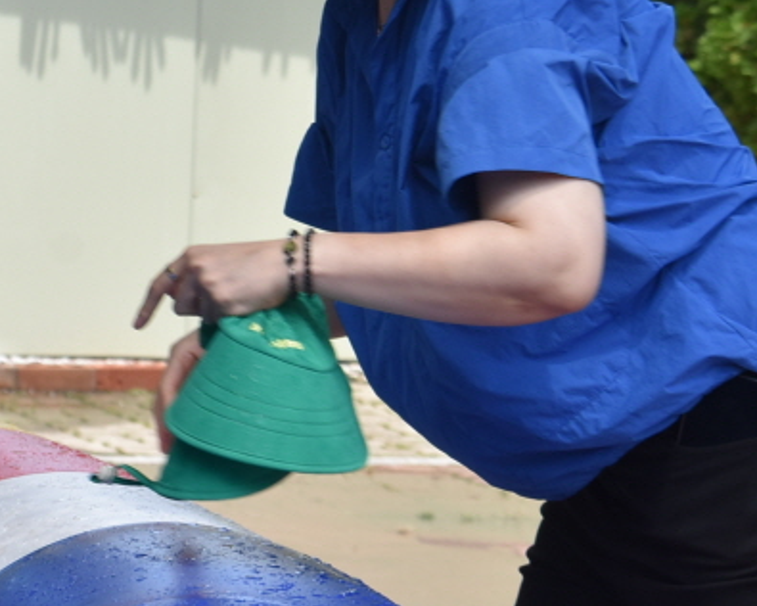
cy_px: 173
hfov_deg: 6.9
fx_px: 6228
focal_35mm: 278
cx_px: 84
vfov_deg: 5.6
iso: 280
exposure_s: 1/250
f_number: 8
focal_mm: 78
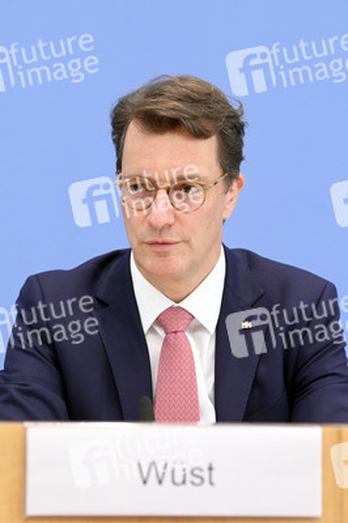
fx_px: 1525
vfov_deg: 19.5
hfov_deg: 13.0
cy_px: 262
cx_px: 174
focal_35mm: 105
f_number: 5
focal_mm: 105
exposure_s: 1/400
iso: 2500
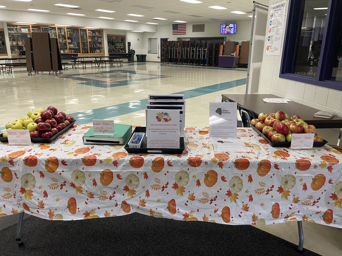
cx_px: 171
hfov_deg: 67.3
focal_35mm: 26
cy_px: 128
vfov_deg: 53.1
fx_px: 257
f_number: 1.6
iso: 80
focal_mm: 4.2
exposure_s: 1/60
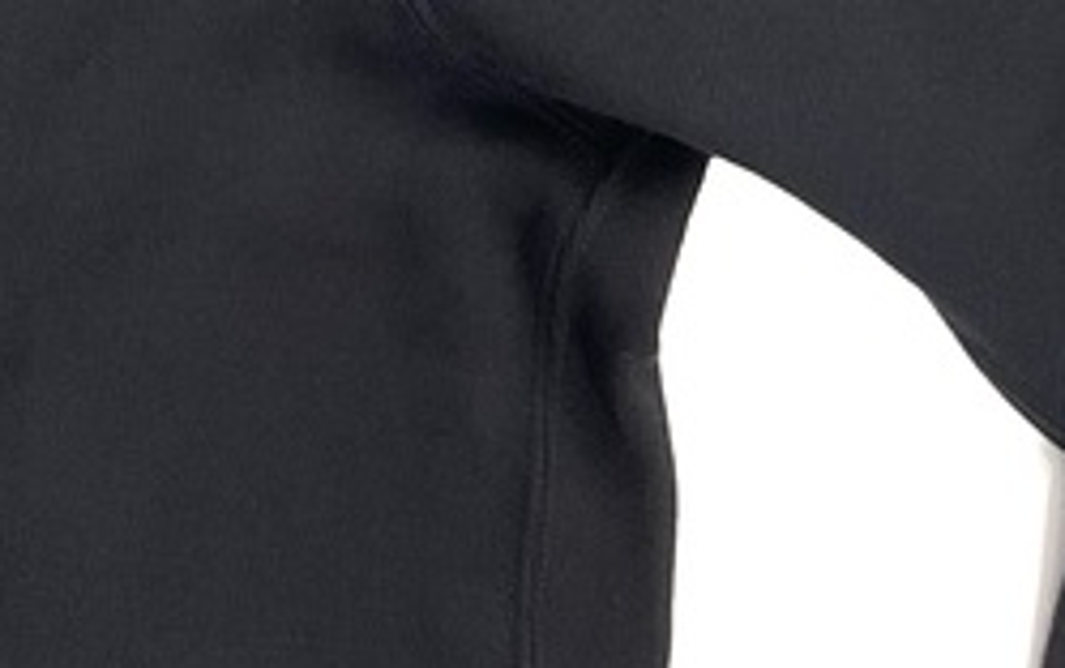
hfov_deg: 25.1
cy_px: -480
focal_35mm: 79
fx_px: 2295
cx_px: 47
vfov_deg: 14.8
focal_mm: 3
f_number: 1.8
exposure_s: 1/100
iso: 32
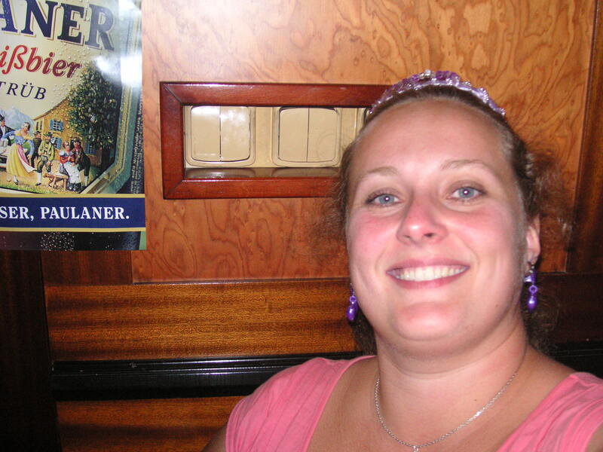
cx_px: 302
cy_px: 226
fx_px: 714
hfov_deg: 45.8
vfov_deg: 35.1
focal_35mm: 41
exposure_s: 1/45
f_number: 3
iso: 160
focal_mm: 6.9
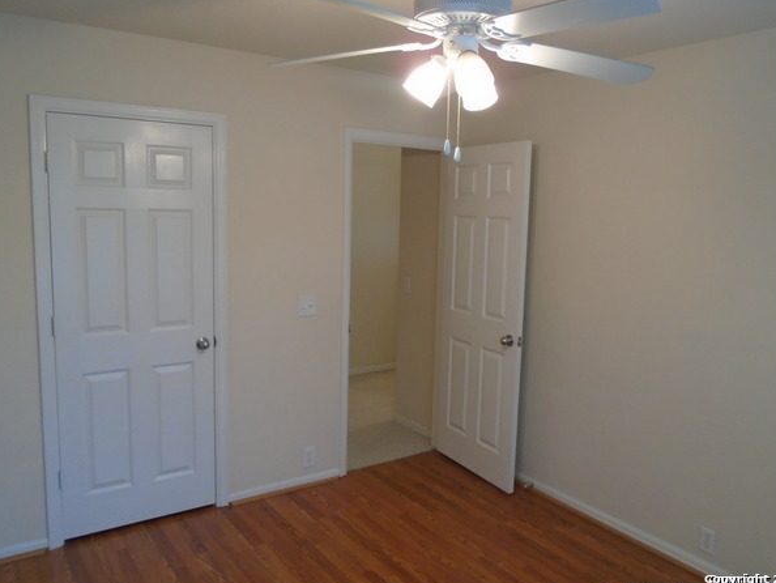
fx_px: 628
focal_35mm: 28
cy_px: 289
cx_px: 391
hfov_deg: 63.4
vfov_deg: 49.8
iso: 250
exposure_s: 1/40
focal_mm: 4.6
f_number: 3.2
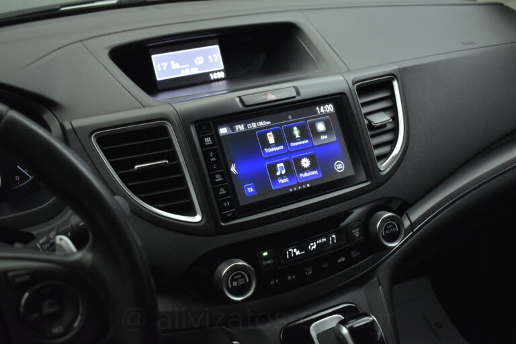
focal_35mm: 36
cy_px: 172
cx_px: 258
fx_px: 516
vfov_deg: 36.9
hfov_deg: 53.1
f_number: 4
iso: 1600
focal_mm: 24
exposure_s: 1/100
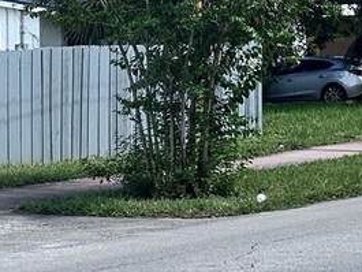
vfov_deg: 12.8
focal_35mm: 116
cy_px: 142
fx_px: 1214
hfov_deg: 15.0
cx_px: -264
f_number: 1.78
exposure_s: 1/3472
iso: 80
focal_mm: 6.86
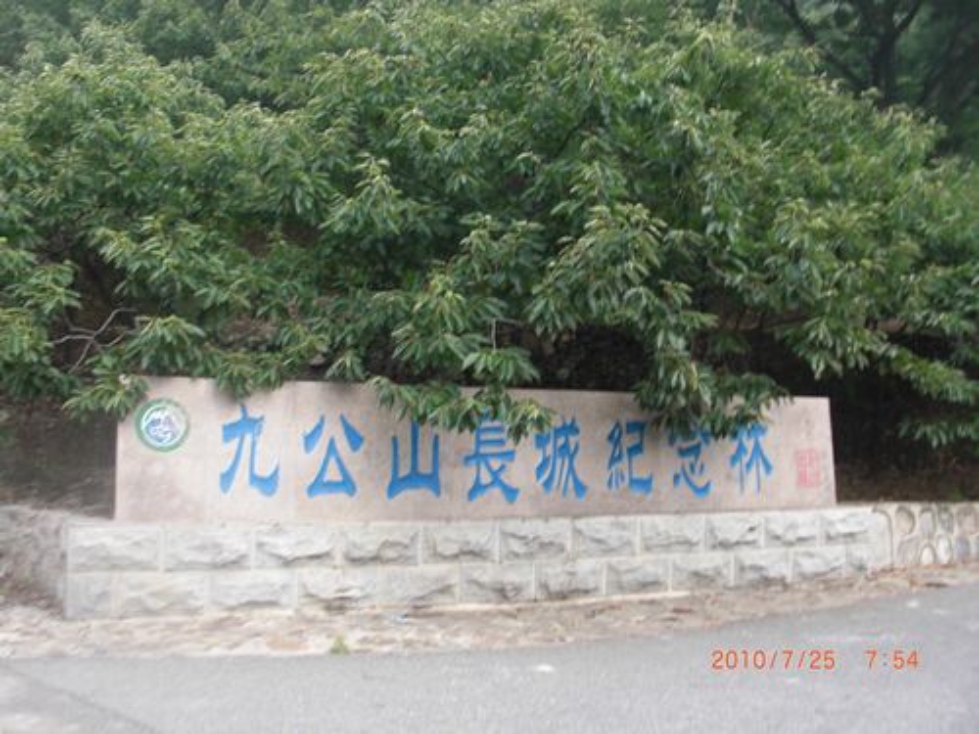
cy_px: 367
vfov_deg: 39.7
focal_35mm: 36
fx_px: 1018
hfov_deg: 51.4
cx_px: 490
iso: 50
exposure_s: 1/160
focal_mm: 6.3
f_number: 2.8
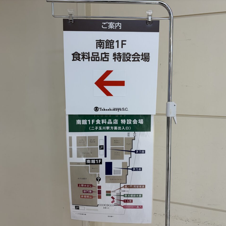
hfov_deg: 52.5
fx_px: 229
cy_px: 114
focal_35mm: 31
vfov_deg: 52.5
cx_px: 113
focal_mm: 5.96
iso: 40
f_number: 1.6
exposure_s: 1/100
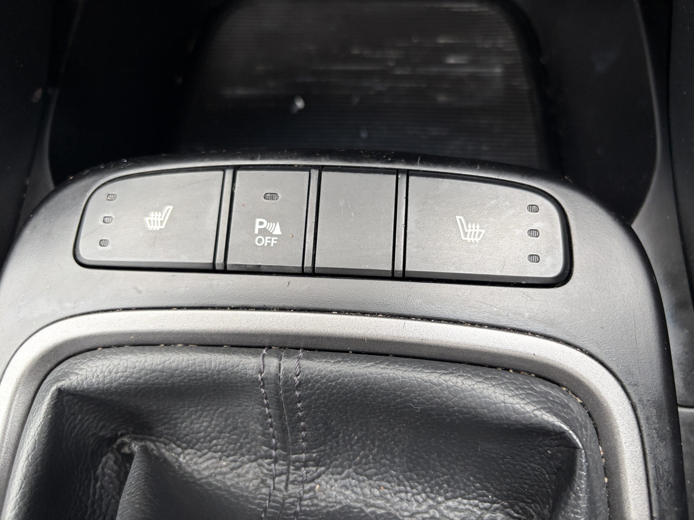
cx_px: 347
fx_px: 521
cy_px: 260
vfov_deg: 53.1
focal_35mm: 26
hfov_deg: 67.3
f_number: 1.6
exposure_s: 1/60
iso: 125
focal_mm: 5.96
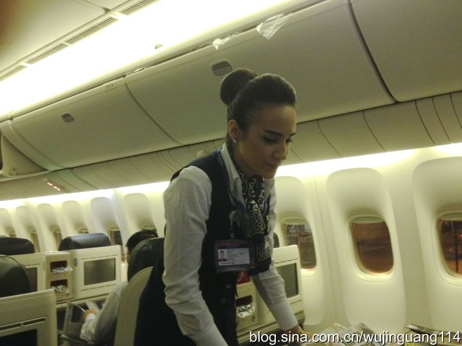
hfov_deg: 52.6
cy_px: 173
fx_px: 467
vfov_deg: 40.7
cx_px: 231
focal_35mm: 35
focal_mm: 4.28
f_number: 2.4
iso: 200
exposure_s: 1/20
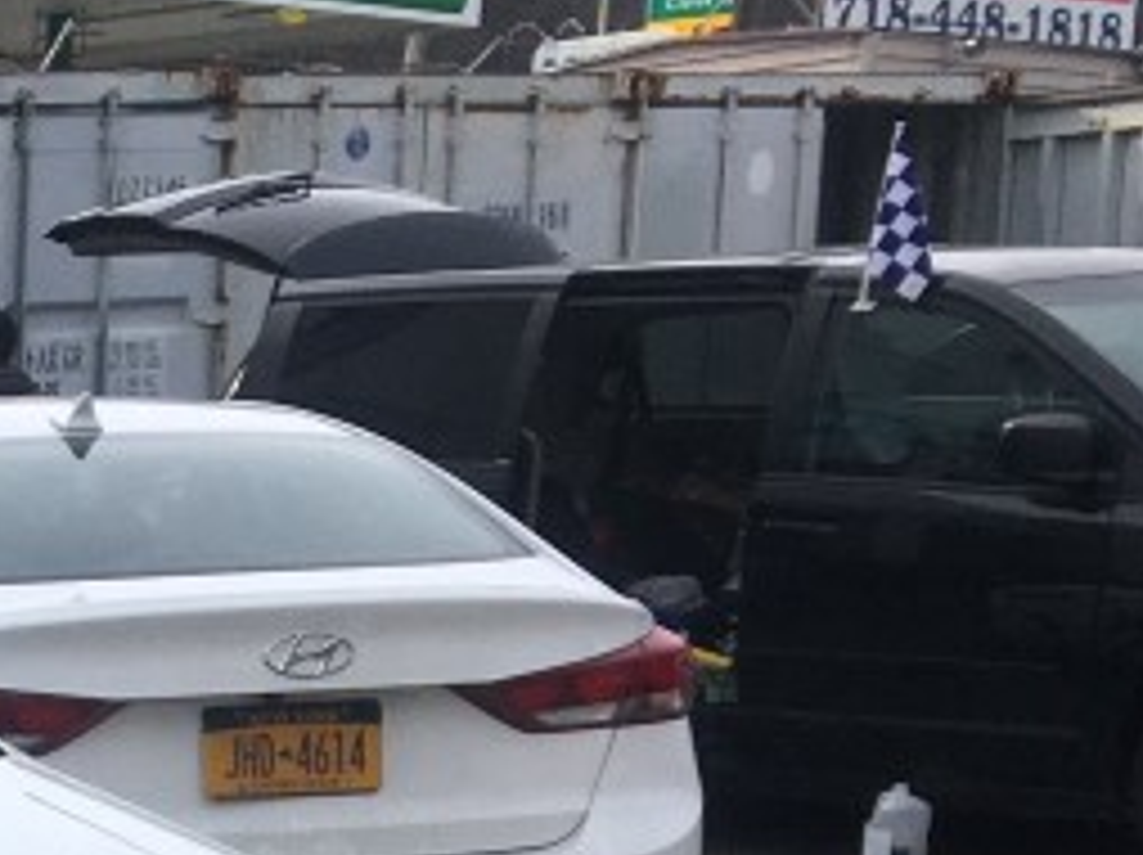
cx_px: -990
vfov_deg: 11.8
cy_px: 1472
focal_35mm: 117
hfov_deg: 14.5
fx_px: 3860
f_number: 2.2
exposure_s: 1/1099
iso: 25
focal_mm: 4.15
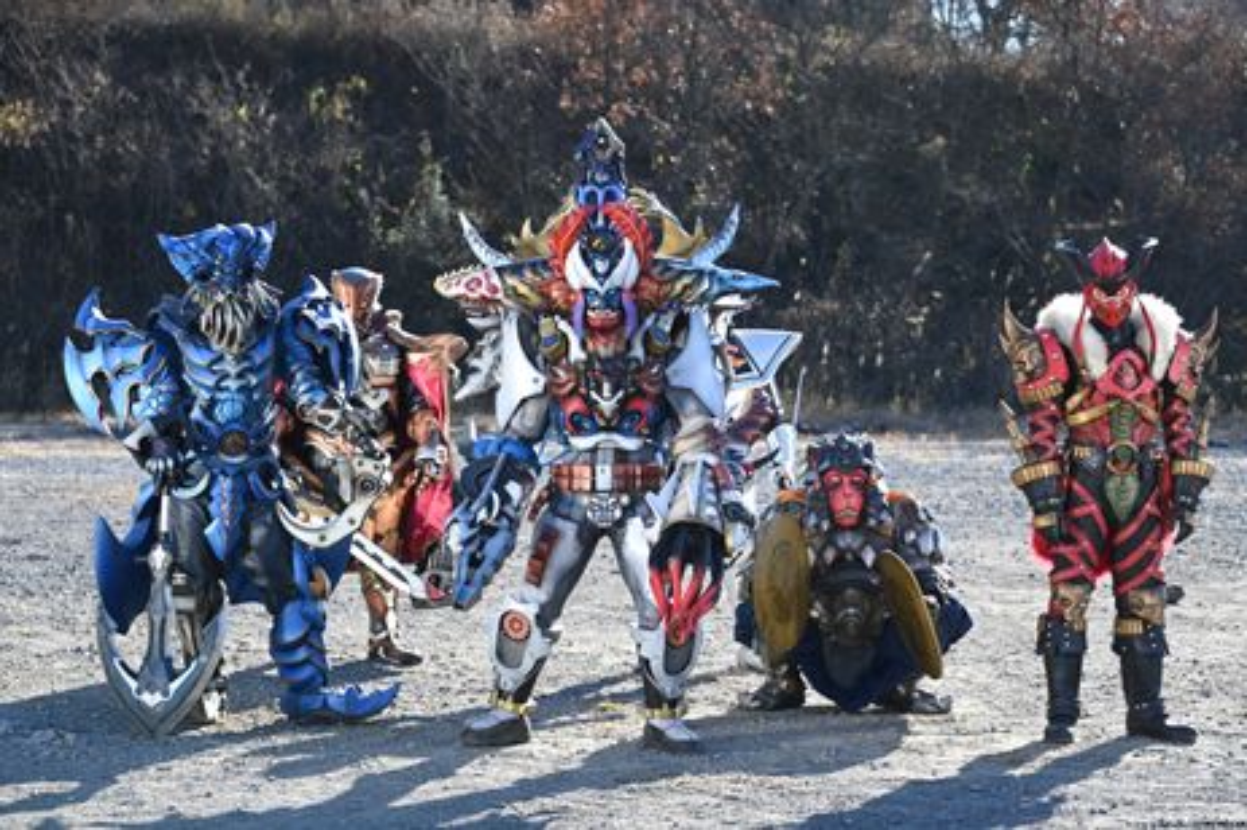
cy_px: 415
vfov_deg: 16.0
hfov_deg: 23.9
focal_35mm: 85
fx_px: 2942
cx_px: 624
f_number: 5.6
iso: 400
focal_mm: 85
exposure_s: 1/640
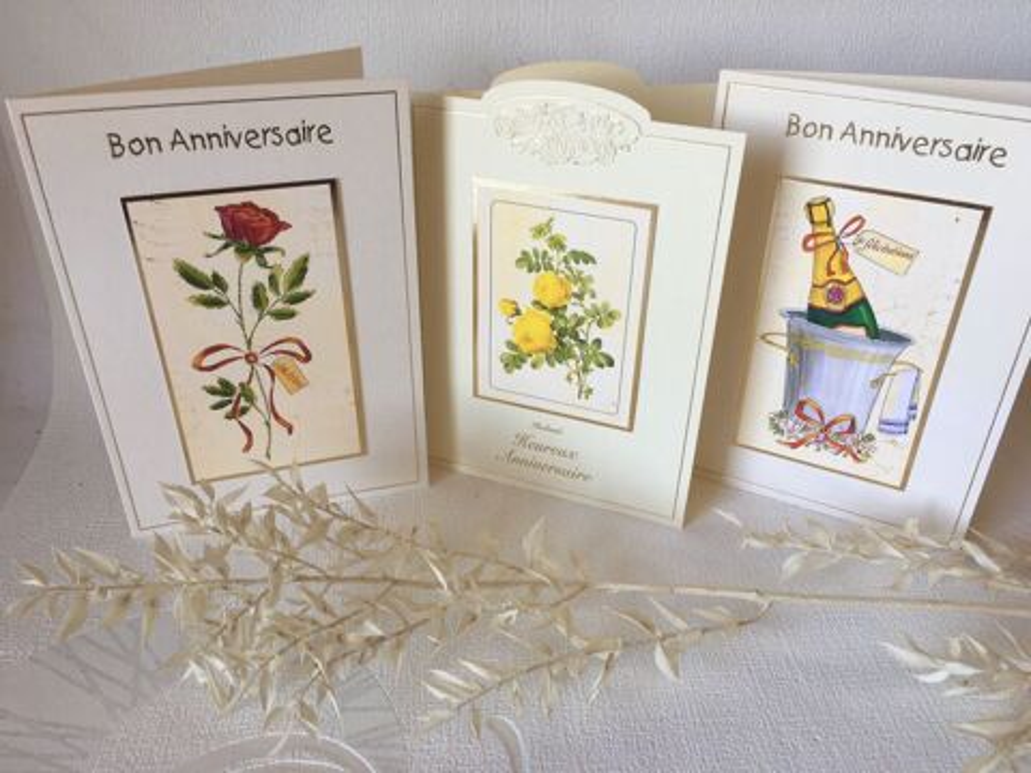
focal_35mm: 29
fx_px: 864
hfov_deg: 61.7
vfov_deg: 48.2
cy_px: 386
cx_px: 516
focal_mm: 4.15
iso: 40
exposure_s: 1/100
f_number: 2.2
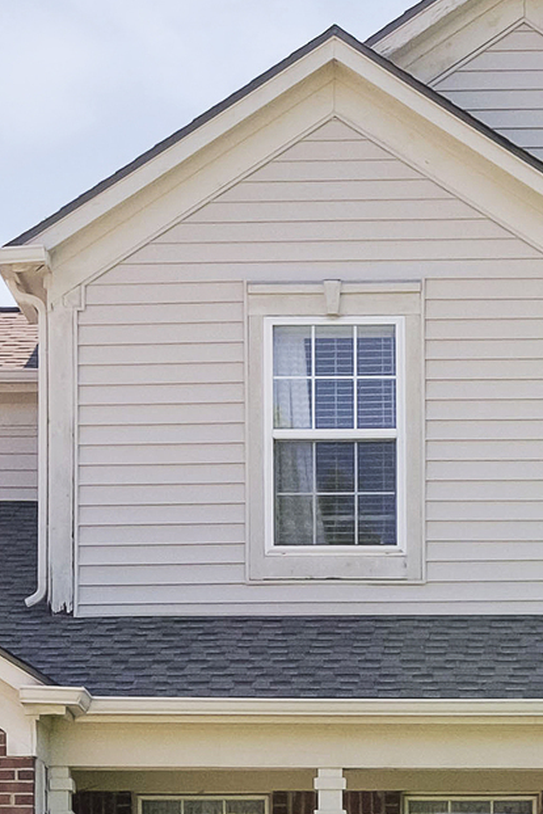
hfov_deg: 13.8
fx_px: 2240
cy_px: 882
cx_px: 422
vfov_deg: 19.8
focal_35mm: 99
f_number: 6.4
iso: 640
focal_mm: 13.1
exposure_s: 1/250
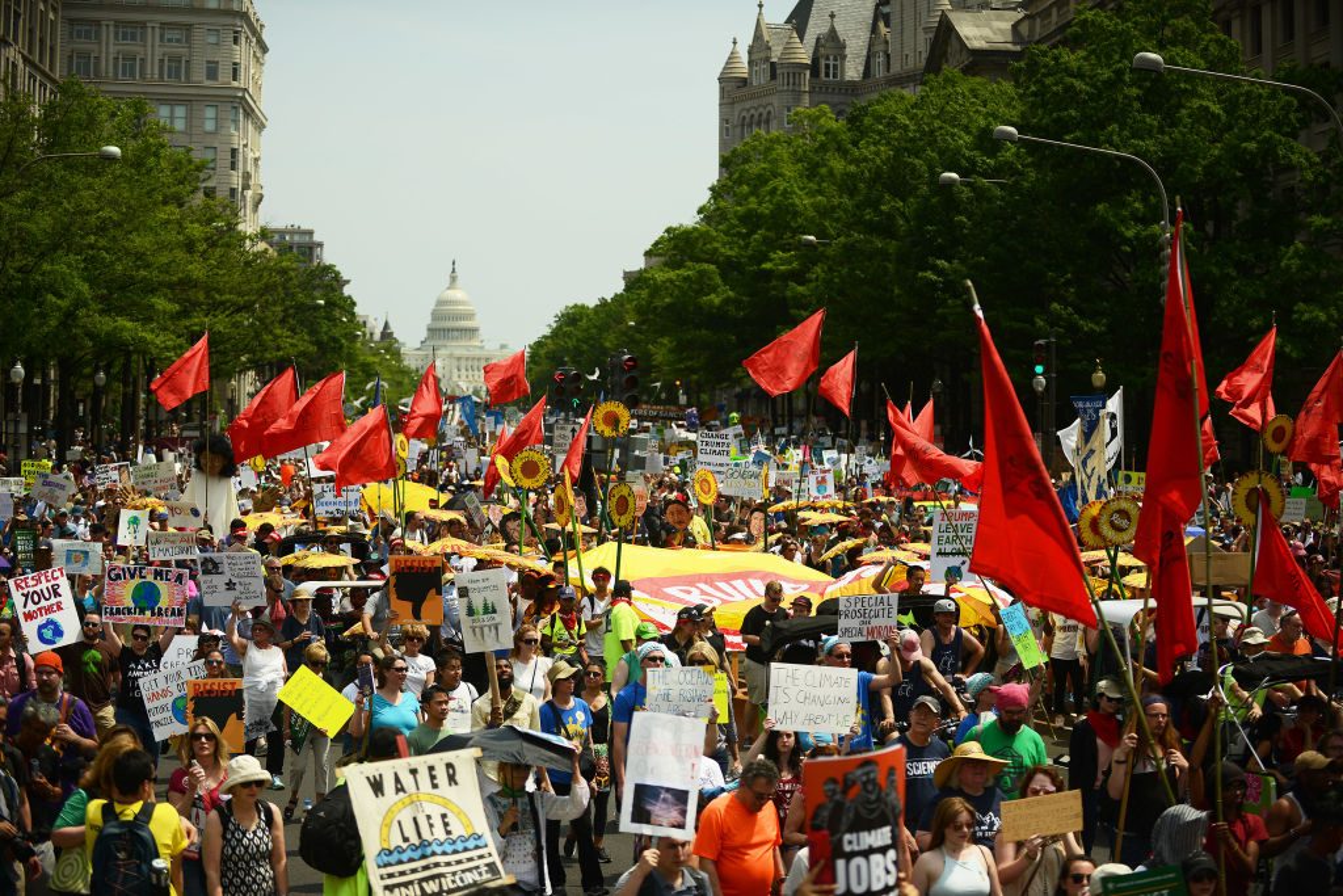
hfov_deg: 28.8
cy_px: 448
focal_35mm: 70
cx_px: 672
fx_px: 2612
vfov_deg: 19.5
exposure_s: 1/4000
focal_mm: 70
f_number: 2.8
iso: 100
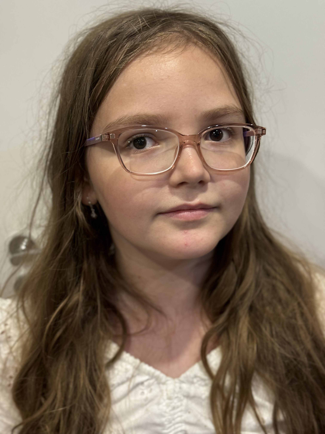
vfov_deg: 39.7
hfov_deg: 30.3
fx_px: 601
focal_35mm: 48
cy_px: 217
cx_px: 162
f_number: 1.78
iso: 250
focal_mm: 6.76
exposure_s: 1/50
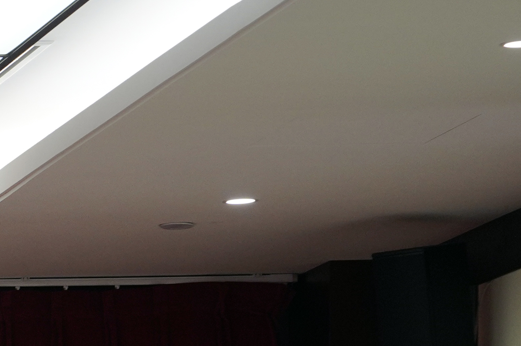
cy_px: 756
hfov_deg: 6.0
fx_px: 4655
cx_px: -1024
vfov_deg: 4.2
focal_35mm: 322
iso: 500
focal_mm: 54
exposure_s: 1/60
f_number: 5.6
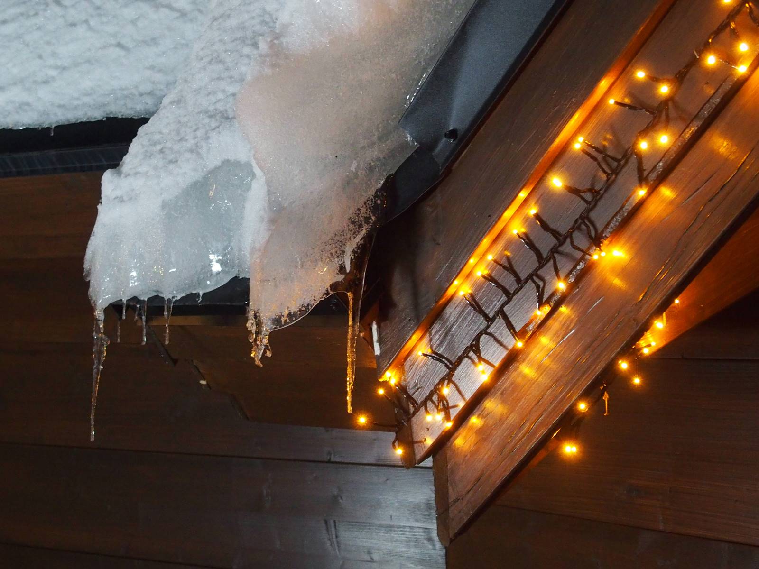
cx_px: 380
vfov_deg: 25.7
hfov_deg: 33.8
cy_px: 284
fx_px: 1250
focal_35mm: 57
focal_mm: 12
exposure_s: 1/13
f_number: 2.8
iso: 1000
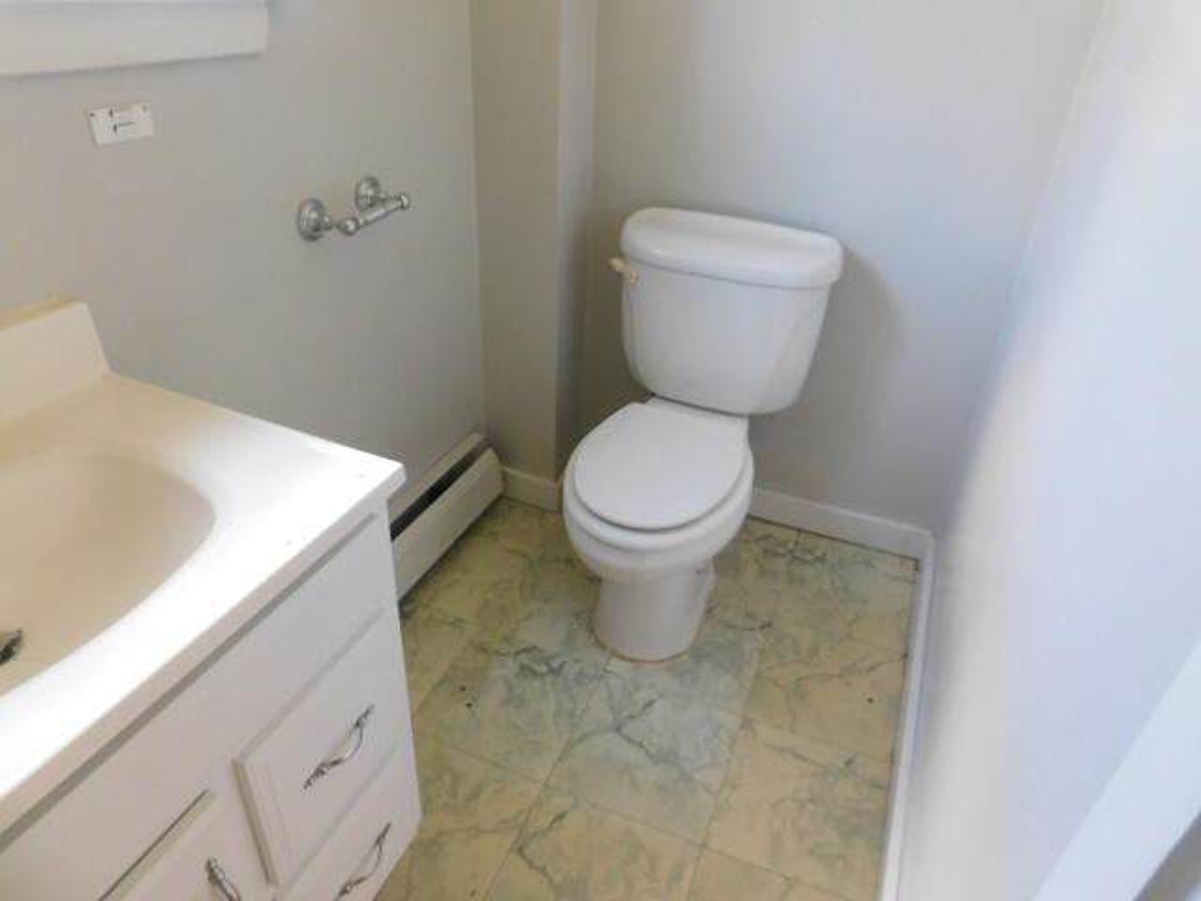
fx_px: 798
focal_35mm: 23
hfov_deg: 73.9
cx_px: 600
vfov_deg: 58.9
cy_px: 450
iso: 320
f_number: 3
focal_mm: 4
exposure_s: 1/30
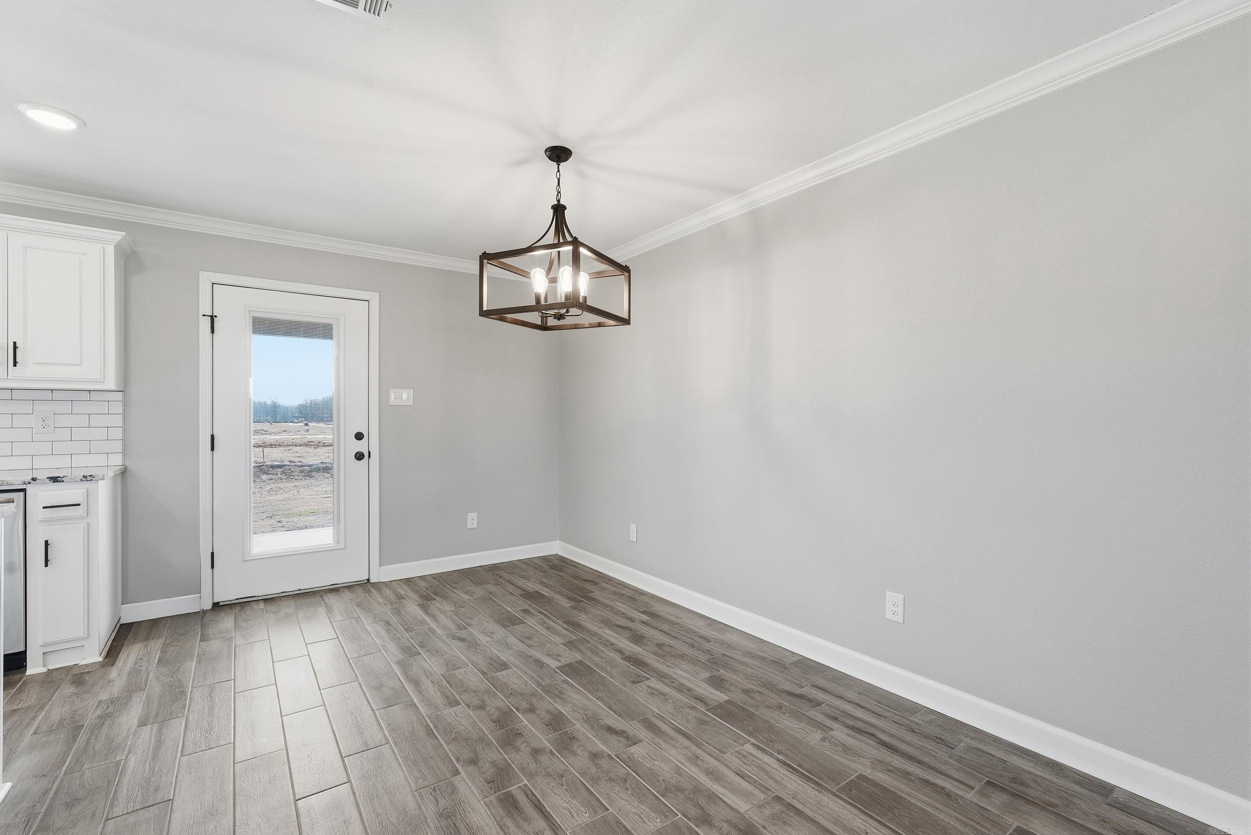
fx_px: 556
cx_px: 626
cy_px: 418
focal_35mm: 16
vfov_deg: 73.8
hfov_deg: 96.7
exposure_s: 1/80
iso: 250
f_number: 9
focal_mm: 16
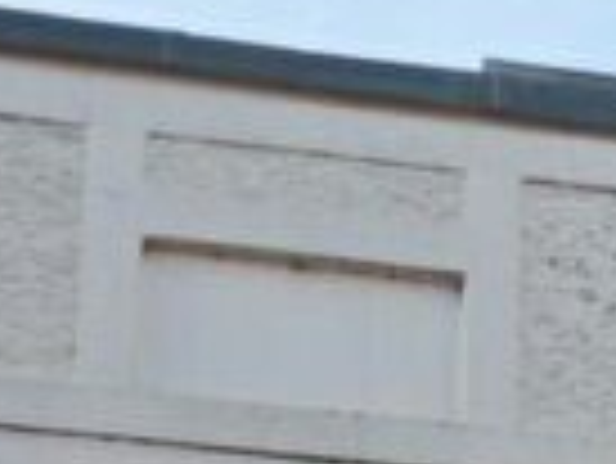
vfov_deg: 7.0
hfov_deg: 9.6
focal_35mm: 199
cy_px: 1115
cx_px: 998
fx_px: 3544
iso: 100
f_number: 3.7
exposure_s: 1/80
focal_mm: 6.9
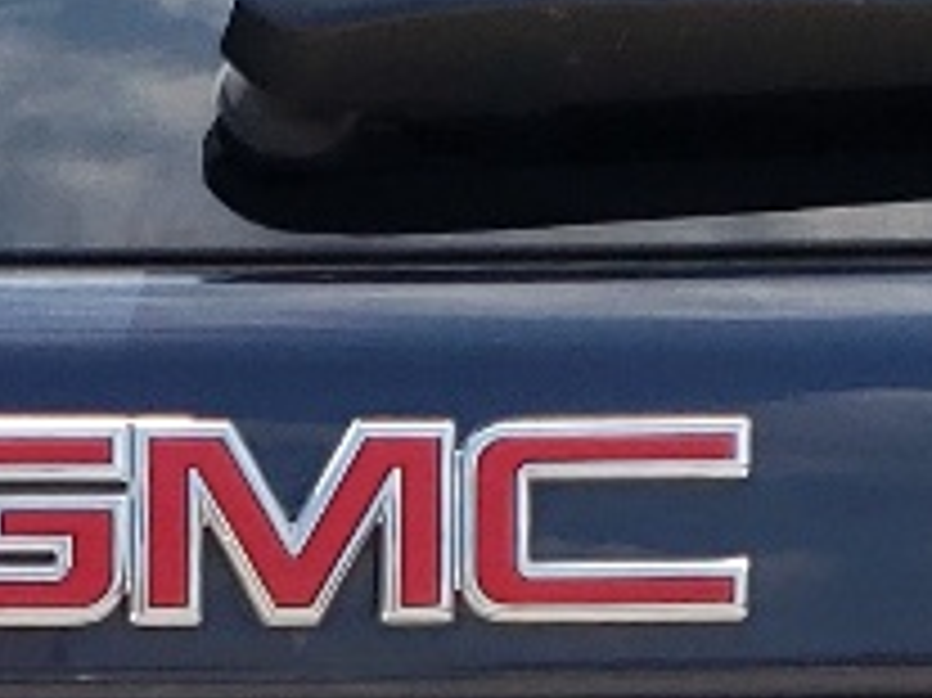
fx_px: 5409
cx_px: -54
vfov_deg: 7.3
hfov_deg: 9.8
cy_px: 1072
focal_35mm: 201
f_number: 1.5
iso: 50
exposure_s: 1/2500
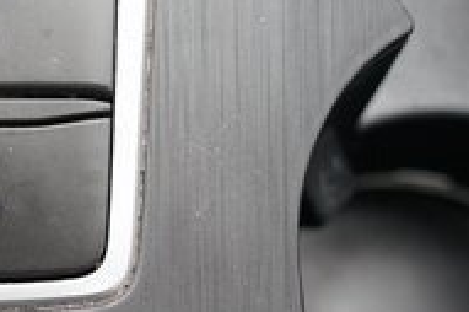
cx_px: -64
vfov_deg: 10.4
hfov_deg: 15.2
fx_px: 1705
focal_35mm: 131
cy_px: 318
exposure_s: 1/60
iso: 1600
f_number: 3.2
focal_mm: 39
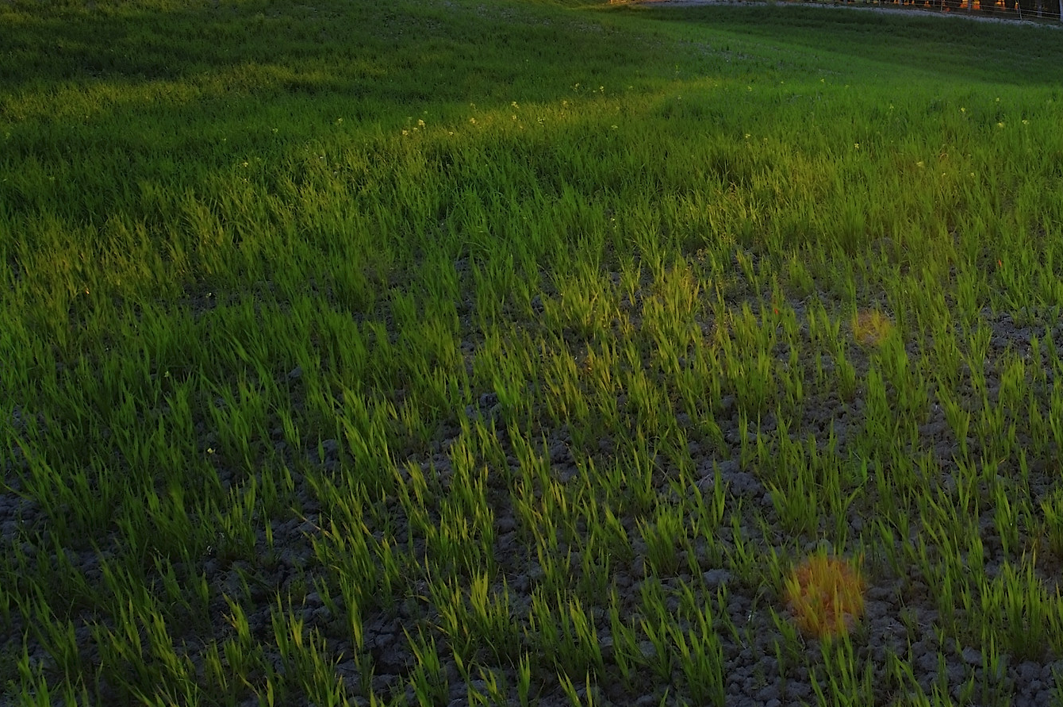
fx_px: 1269
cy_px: 87
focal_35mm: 43
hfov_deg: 42.3
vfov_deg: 30.0
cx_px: 927
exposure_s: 1/50
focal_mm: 24
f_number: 22
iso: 400
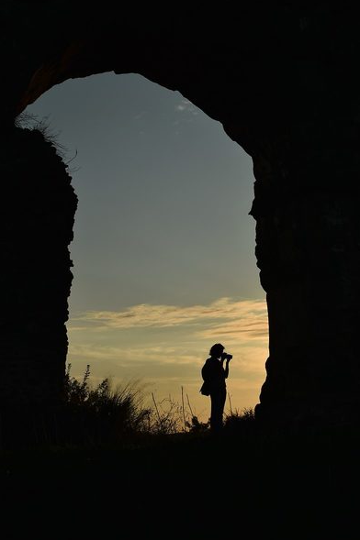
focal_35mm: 54
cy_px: 270
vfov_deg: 37.2
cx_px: 182
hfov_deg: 25.3
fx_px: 804
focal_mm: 35
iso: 100
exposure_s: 1/640
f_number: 10
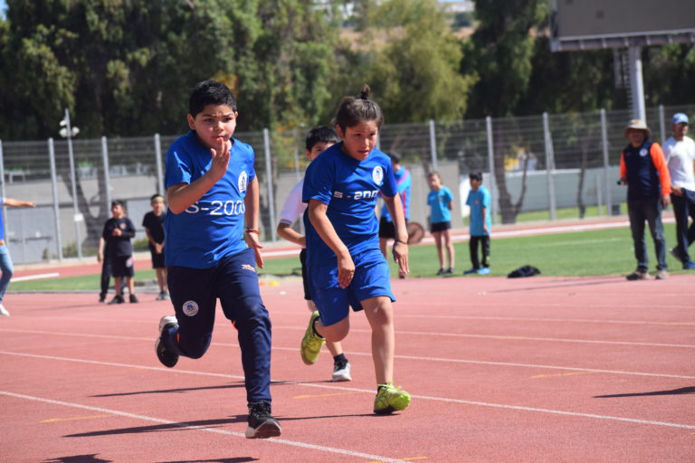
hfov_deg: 14.0
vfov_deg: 9.3
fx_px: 2838
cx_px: 348
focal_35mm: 147
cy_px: 232
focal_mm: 98
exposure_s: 1/1600
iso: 400
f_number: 6.3
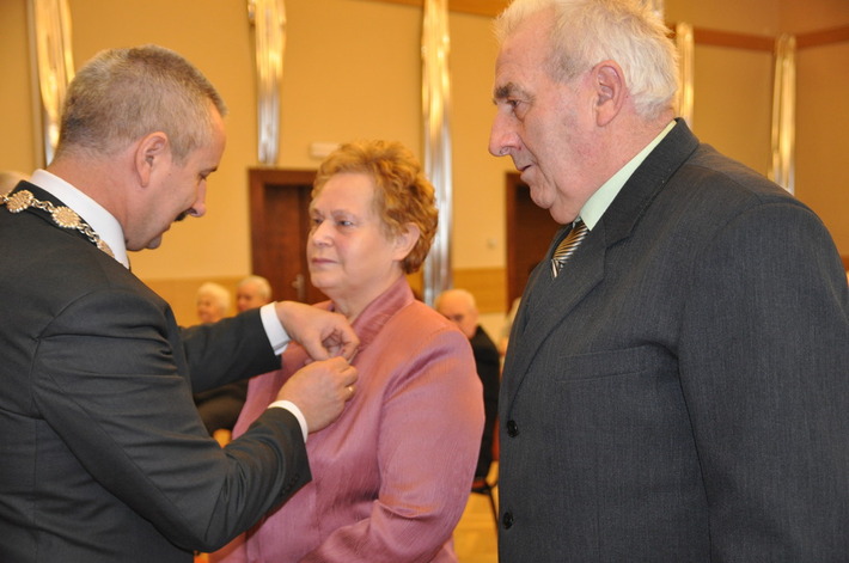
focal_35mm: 48
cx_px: 424
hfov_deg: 41.2
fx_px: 1130
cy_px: 282
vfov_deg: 28.0
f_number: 3.3
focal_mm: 32
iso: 800
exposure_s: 1/60
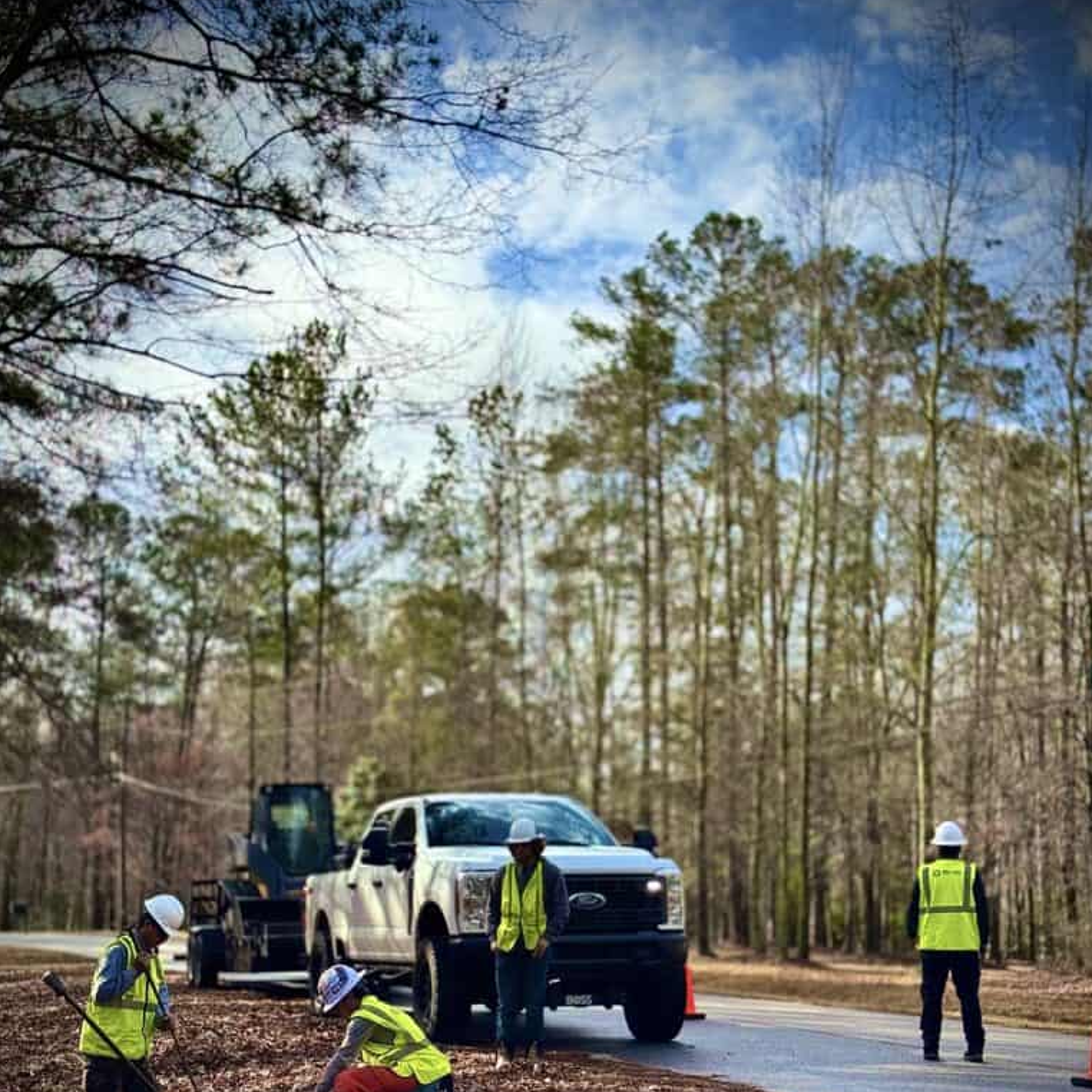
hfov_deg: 30.0
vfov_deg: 29.9
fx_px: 2034
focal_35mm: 57
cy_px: 695
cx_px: 546
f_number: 1.78
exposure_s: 1/3257
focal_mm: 6.76
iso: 64
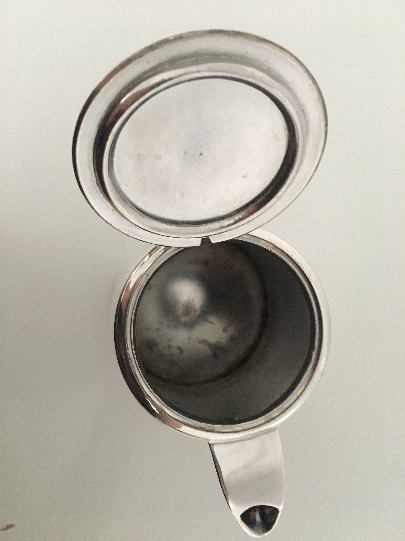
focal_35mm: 29
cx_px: 202
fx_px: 452
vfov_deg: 61.7
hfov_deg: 48.2
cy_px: 270
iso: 200
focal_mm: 4.15
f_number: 2.2
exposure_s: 1/25
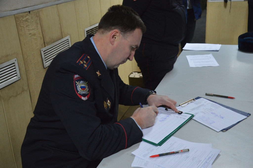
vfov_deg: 34.2
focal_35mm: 39
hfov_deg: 49.6
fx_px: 274
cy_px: 84
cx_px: 126
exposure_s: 1/15
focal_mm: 26
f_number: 4
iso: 900
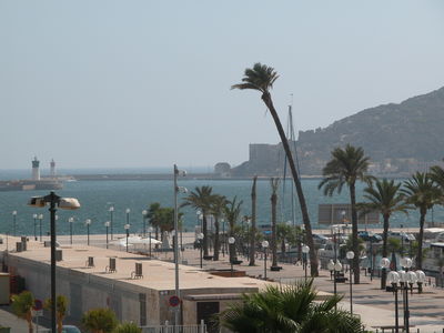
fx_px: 2257
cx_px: 222
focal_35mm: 176
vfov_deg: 8.4
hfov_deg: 11.2
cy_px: 166
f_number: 7.1
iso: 100
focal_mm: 44.7
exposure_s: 1/499
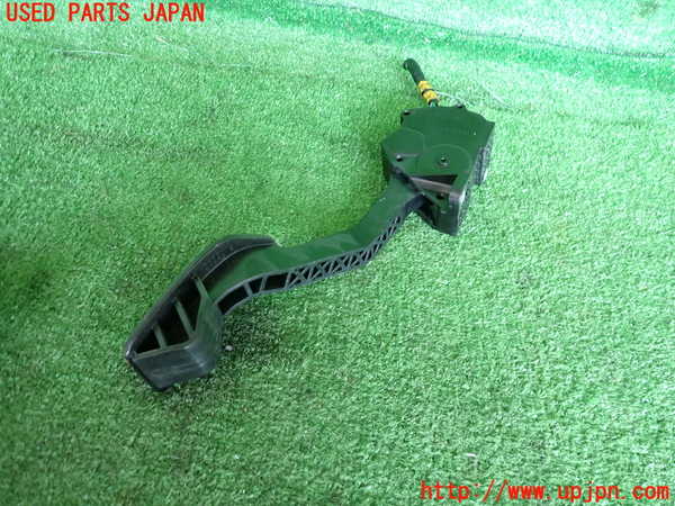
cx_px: 338
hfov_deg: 69.4
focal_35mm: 25
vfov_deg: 54.9
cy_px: 253
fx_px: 487
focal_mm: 4.5
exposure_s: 1/30
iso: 200
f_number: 2
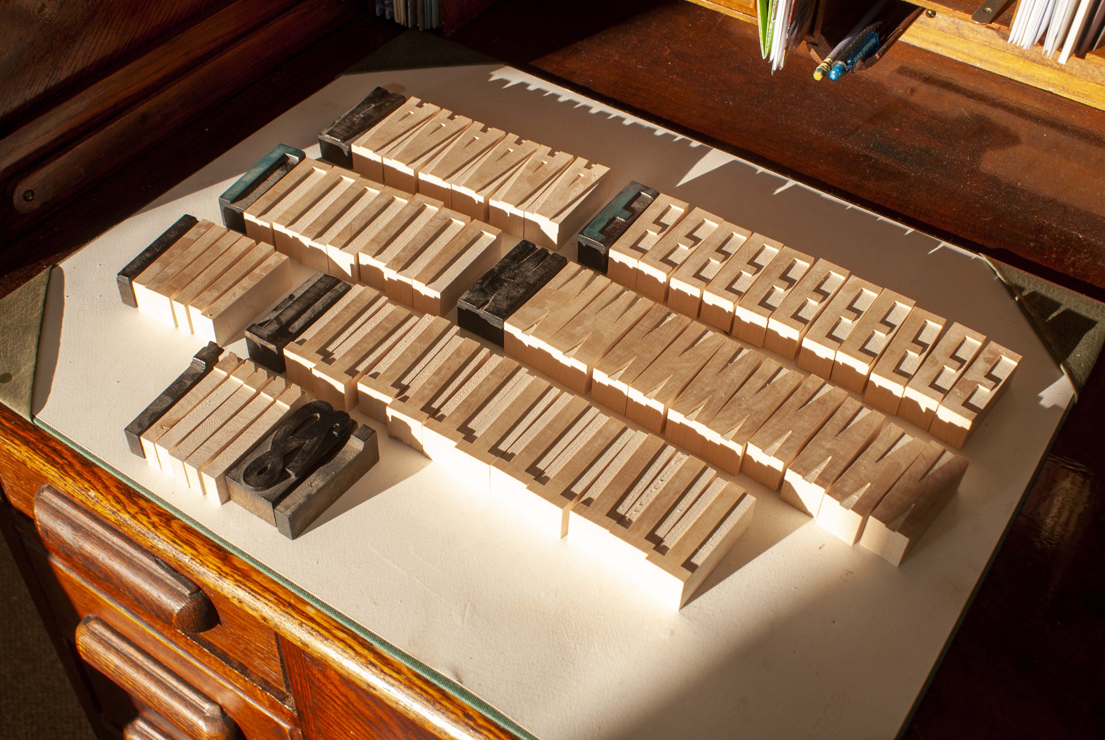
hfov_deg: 49.5
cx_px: 552
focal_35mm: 39
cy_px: 370
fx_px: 1199
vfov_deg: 34.3
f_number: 8
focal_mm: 26
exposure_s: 1/60
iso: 100
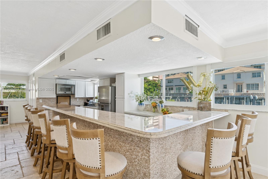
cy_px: 90
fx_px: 137
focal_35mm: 18
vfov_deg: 66.2
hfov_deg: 88.8
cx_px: 134
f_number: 9
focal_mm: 18.4
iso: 250
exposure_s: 1/50
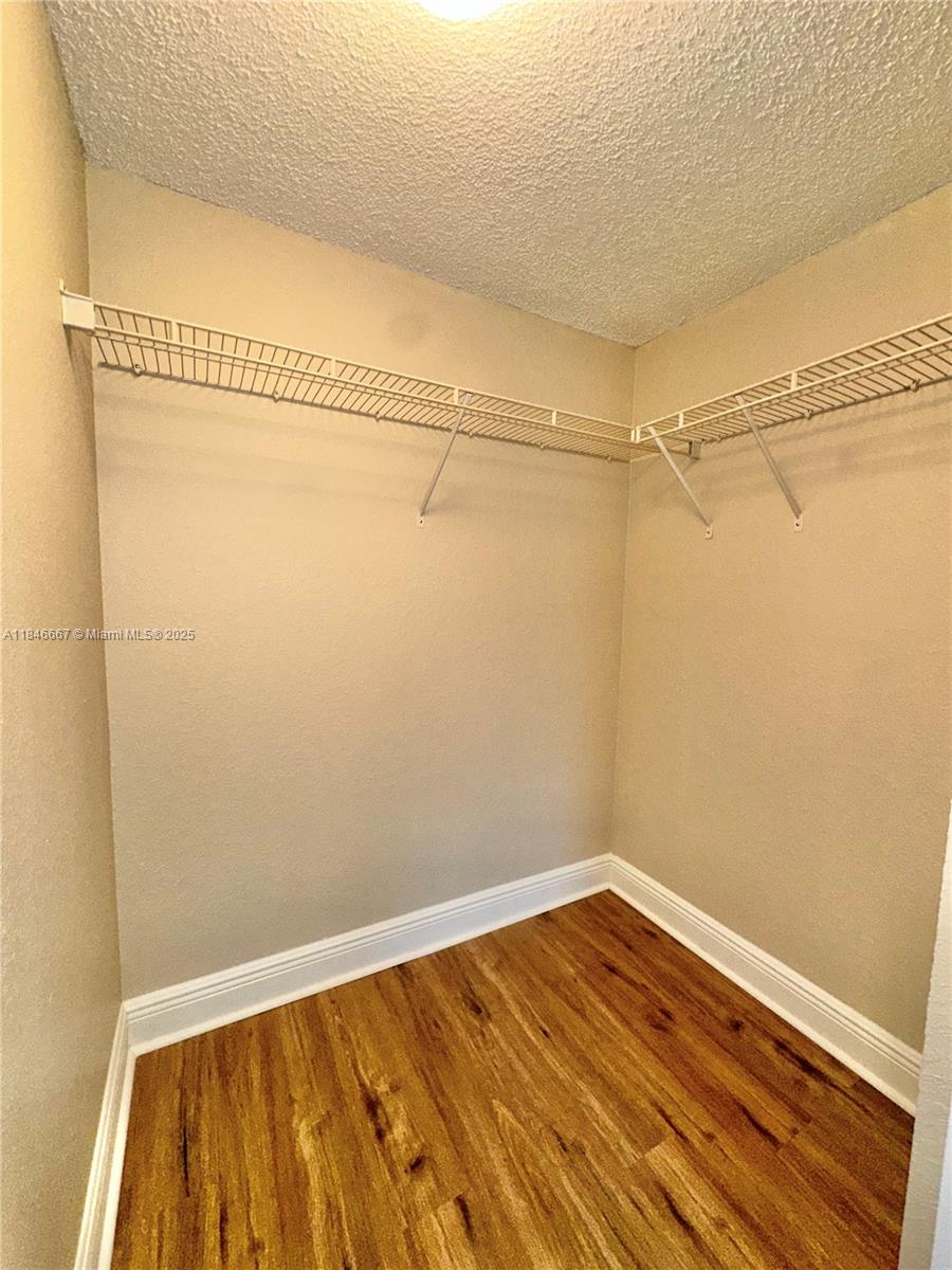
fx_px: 513
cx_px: 476
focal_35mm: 14
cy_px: 635
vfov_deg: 102.1
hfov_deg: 85.7
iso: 100
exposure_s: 1/60
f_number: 2.2
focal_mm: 2.22
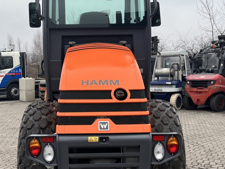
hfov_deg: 36.8
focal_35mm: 52
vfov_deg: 28.0
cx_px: 98
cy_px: 98
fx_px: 338
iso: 50
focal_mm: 5.1
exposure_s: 1/642
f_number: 1.6
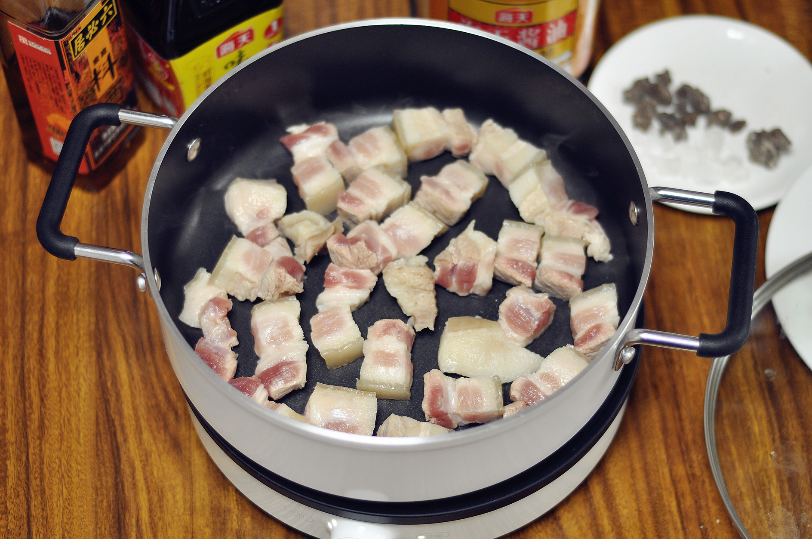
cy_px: 270
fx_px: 1689
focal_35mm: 75
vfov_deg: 18.1
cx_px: 406
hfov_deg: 27.0
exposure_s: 1/125
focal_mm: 50
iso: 200
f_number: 1.8
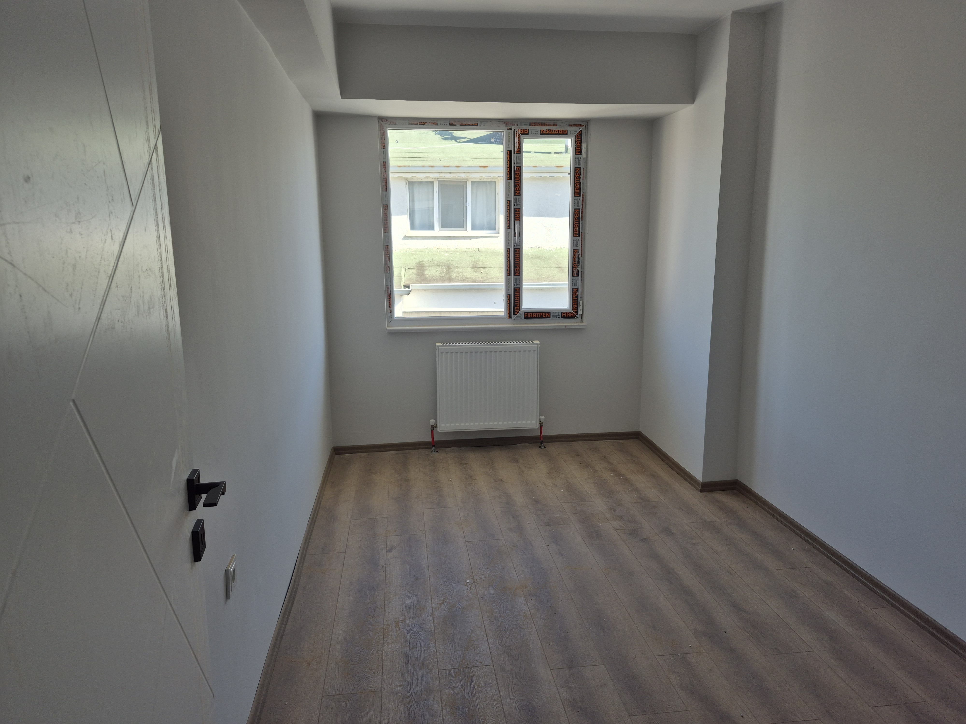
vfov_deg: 58.9
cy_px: 362
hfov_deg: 73.9
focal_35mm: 23
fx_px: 642
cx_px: 483
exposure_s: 1/267
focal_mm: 5.4
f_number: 1.8
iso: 25
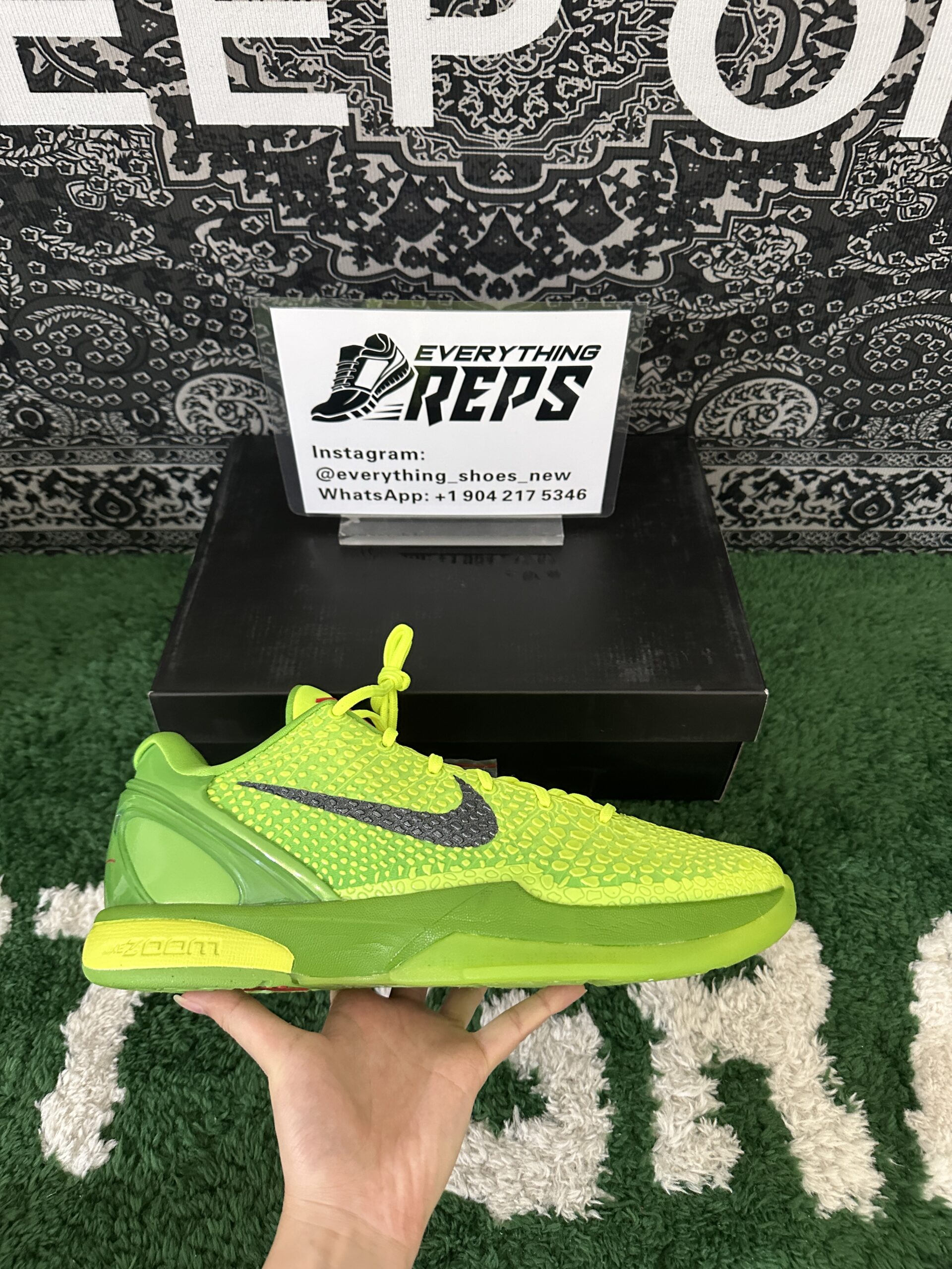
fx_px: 880
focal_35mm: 24
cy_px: 634
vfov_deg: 71.6
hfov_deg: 56.8
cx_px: 476
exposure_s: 1/50
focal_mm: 6.86
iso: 640
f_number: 1.78
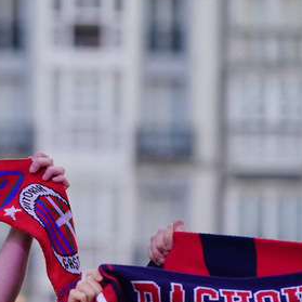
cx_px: -80
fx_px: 3682
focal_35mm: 373
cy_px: 136
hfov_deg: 4.7
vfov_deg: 4.7
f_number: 2.8
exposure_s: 1/1000
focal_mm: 131
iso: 2500
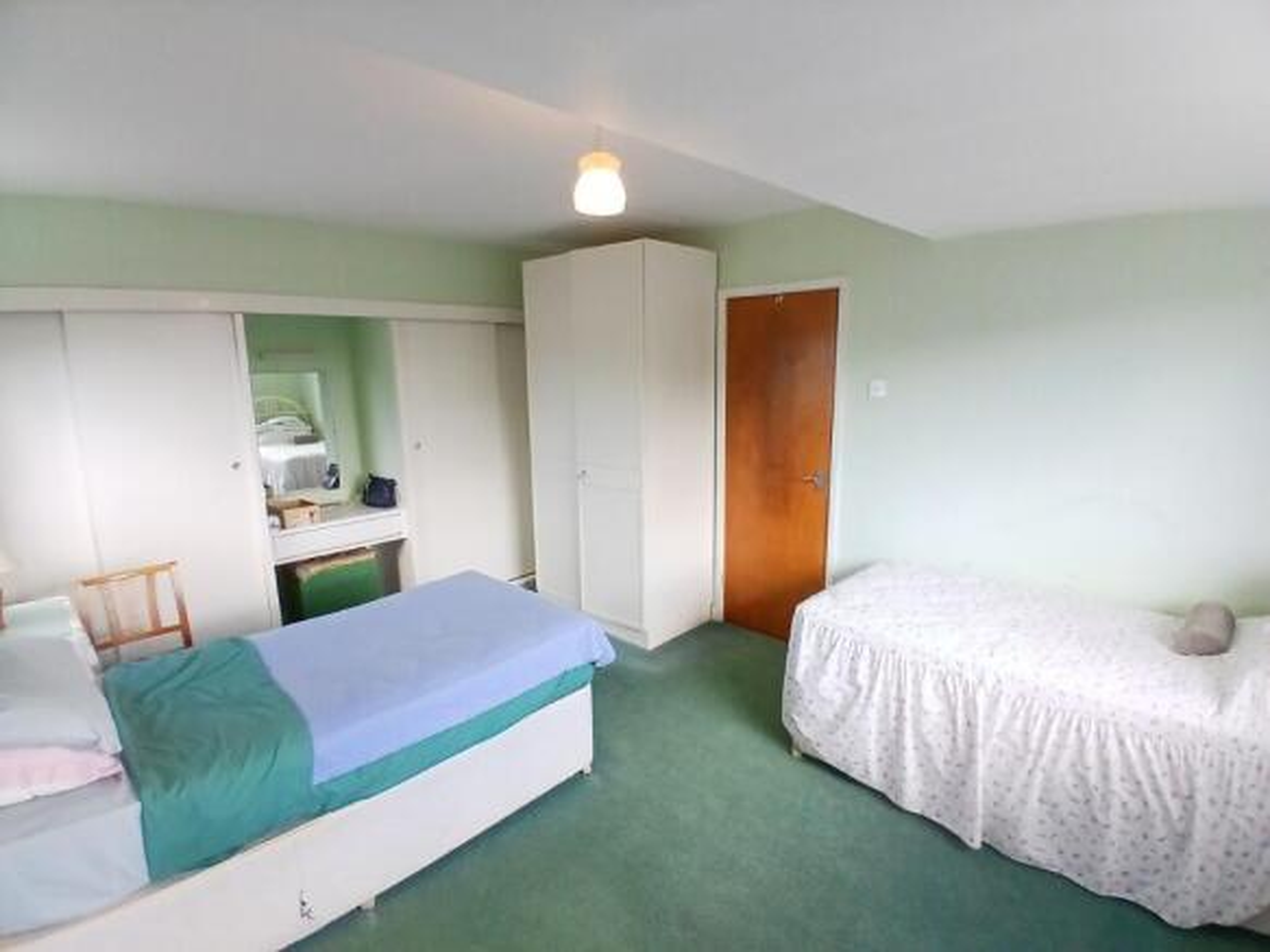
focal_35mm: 17
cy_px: 476
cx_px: 635
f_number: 2.2
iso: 100
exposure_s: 1/50
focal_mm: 1.4
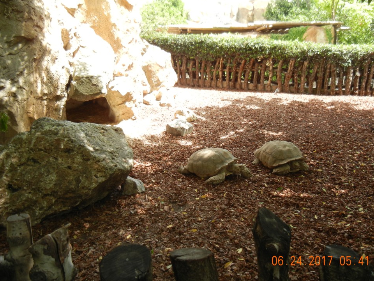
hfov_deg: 56.8
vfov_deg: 44.2
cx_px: 195
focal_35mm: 32
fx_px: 346
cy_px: 142
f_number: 3.5
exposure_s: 1/143
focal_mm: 5.4
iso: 160
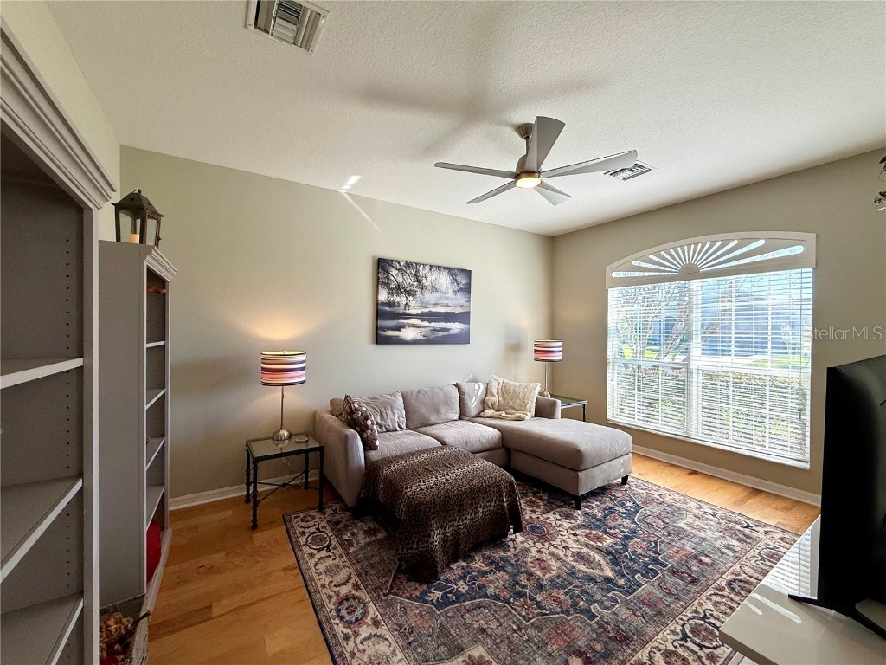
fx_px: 358
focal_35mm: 14
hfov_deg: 102.1
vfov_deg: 85.7
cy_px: 332
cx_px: 443
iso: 50
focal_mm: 2.22
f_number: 2.2
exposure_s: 1/201
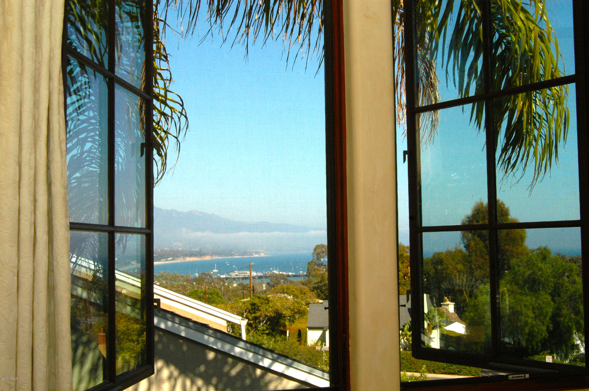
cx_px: 294
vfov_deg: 25.7
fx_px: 858
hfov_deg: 37.9
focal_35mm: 52
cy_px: 196
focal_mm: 35
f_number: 14
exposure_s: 1/500
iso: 640
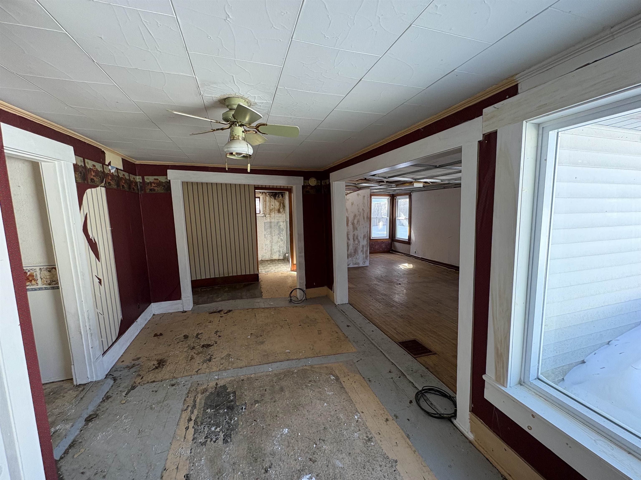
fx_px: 259
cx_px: 320
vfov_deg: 85.7
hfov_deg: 102.1
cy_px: 240
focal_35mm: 14
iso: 160
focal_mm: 2.22
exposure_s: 1/99
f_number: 2.2
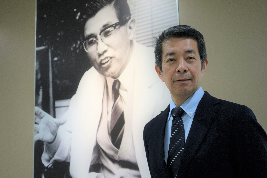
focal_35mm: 52
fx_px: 386
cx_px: 134
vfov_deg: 26.0
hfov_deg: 38.2
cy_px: 89
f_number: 3.5
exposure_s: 1/60
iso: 400
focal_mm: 19.31
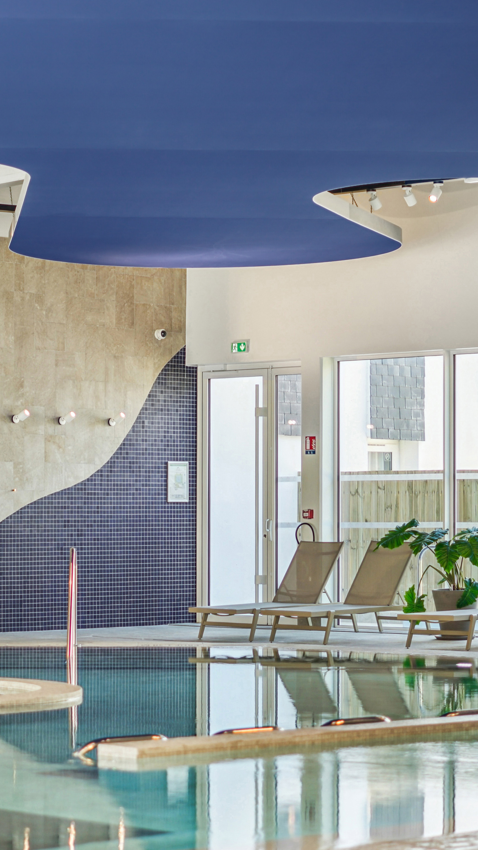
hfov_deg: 10.8
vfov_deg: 19.1
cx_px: 70
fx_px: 2524
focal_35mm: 112
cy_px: 409
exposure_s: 1/250
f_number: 1.8
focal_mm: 50
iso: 100
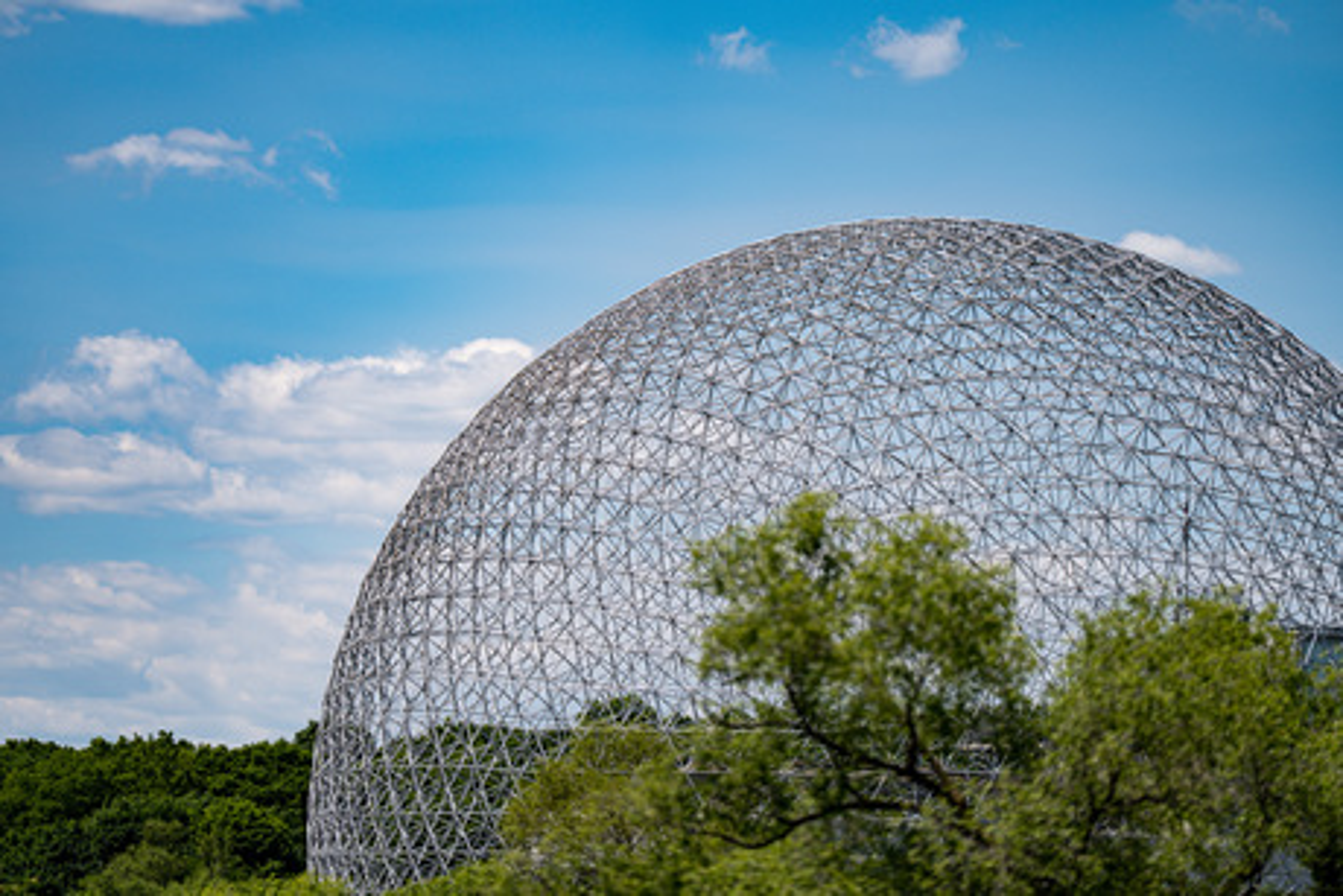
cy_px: 448
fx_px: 7463
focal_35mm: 200
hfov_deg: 10.3
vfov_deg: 6.9
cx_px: 672
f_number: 2.8
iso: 50
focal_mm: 200
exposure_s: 1/2000
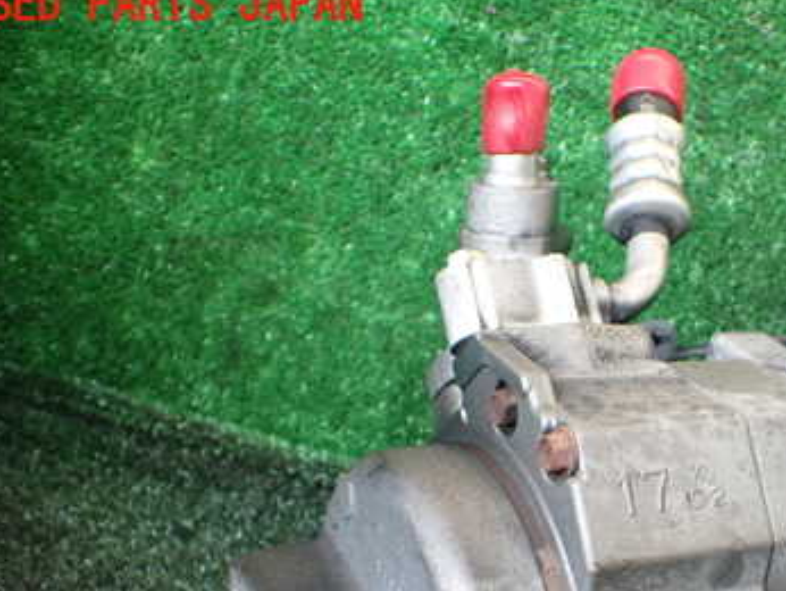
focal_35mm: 52
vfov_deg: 27.4
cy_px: 489
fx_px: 1182
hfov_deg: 35.6
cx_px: 632
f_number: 2.3
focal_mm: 5.4
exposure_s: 1/125
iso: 200
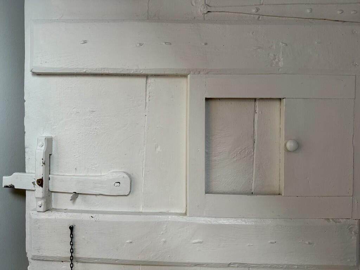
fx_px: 250
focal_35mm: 24
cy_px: 135
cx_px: 180
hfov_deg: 71.6
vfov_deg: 56.8
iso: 160
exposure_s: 1/100
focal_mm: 6.76
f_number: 1.78
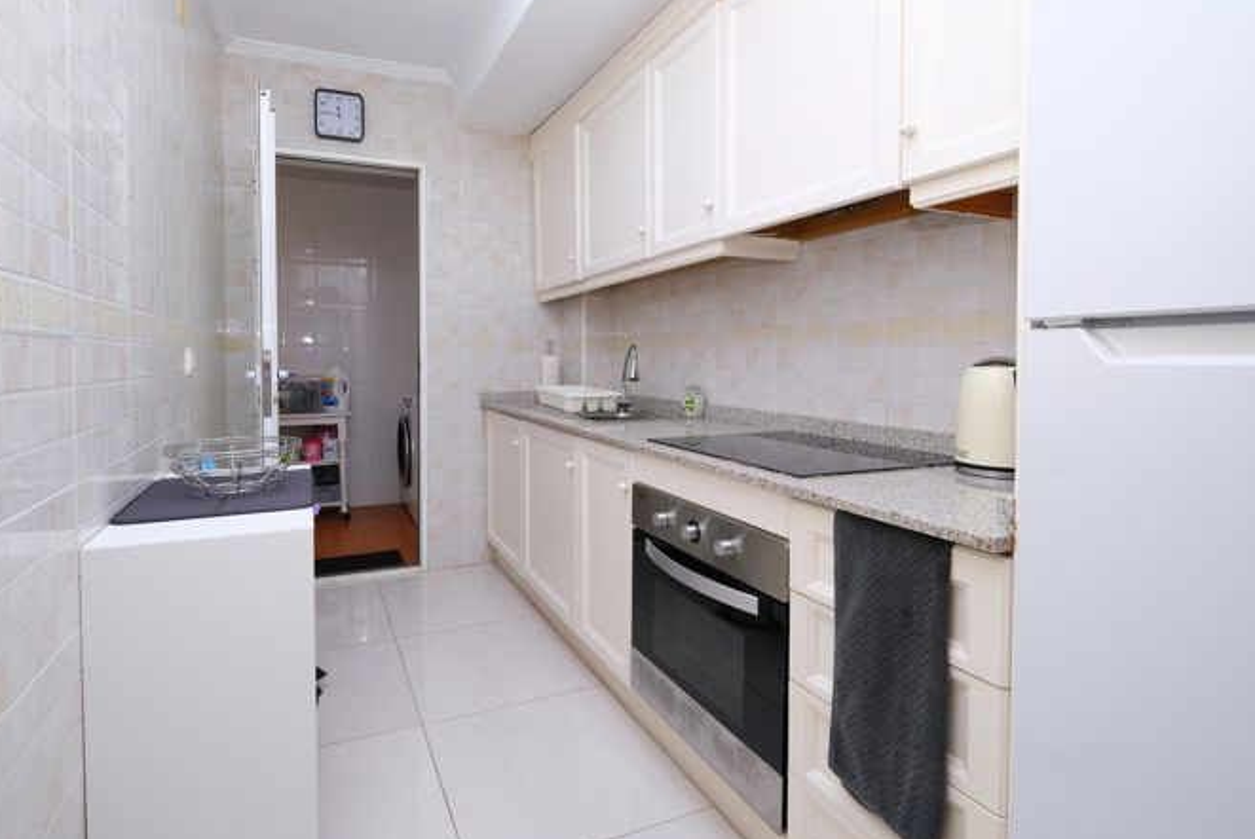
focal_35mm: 16
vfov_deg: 73.8
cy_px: 400
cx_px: 595
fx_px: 558
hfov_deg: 96.6
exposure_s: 1/125
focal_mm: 10
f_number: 8
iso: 800
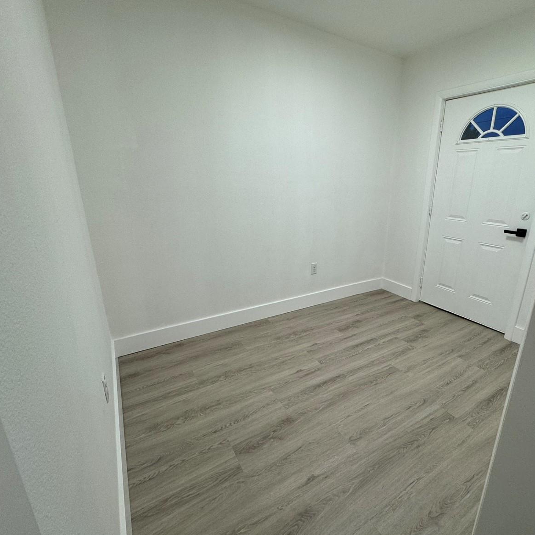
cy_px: 266
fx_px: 297
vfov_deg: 84.0
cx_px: 313
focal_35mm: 17
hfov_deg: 83.2
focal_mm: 2.22
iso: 100
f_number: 2.2
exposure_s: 1/120
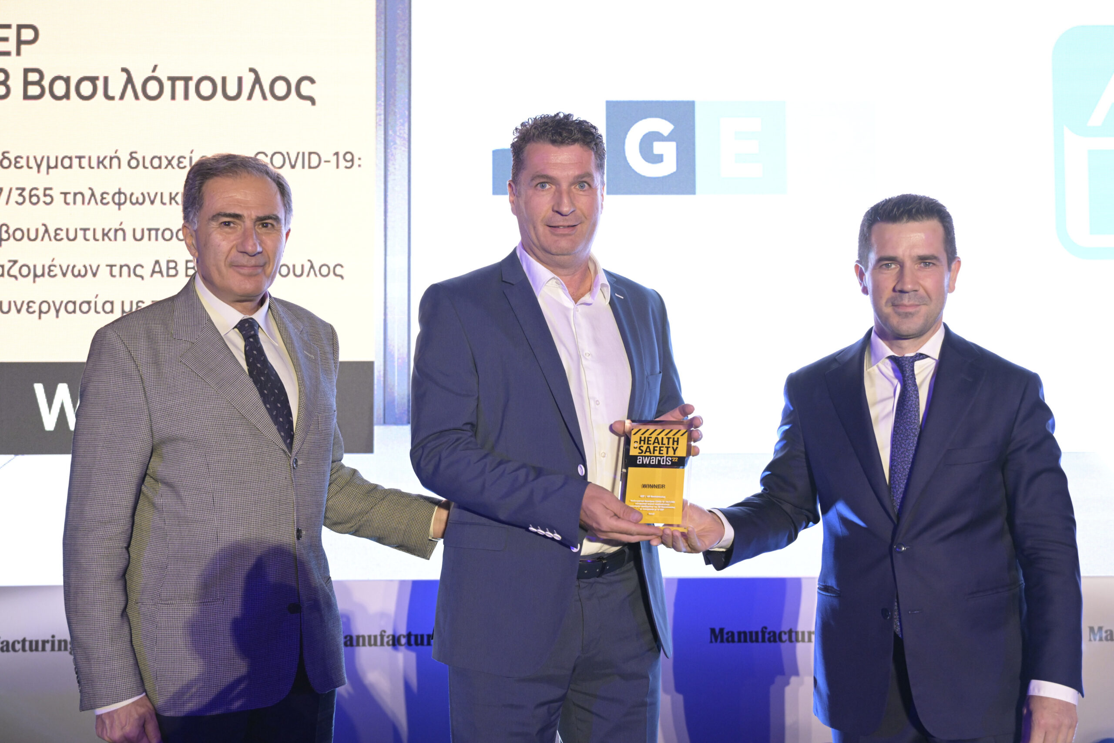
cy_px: 372
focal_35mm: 46
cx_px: 557
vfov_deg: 29.2
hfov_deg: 42.7
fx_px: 1423
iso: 2500
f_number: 4
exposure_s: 1/100
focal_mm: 46
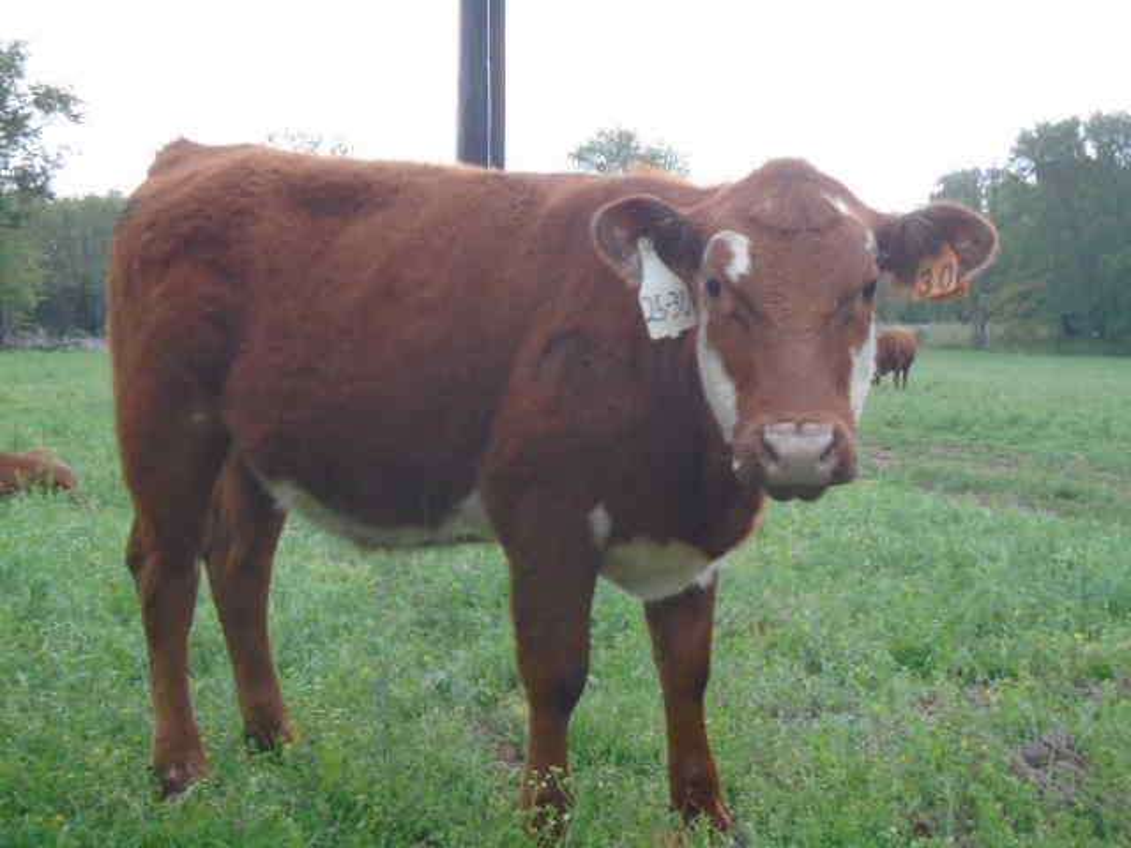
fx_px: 1601
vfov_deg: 29.7
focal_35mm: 49
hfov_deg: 38.9
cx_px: 566
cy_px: 424
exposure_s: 1/160
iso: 400
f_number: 4.5
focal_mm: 8.7
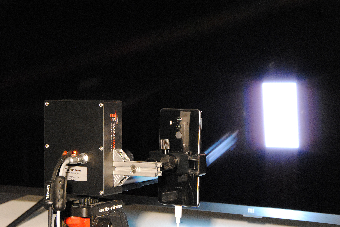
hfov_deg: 21.9
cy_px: 114
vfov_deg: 14.7
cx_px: 170
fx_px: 879
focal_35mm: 93
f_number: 9
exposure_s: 1.3
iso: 1600
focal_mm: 62
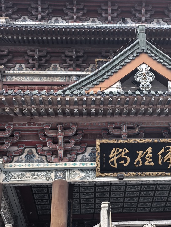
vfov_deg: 25.5
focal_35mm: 76
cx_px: 137
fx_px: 500
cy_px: 78
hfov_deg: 19.2
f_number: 2
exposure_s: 1/313
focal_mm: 5.75
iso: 50
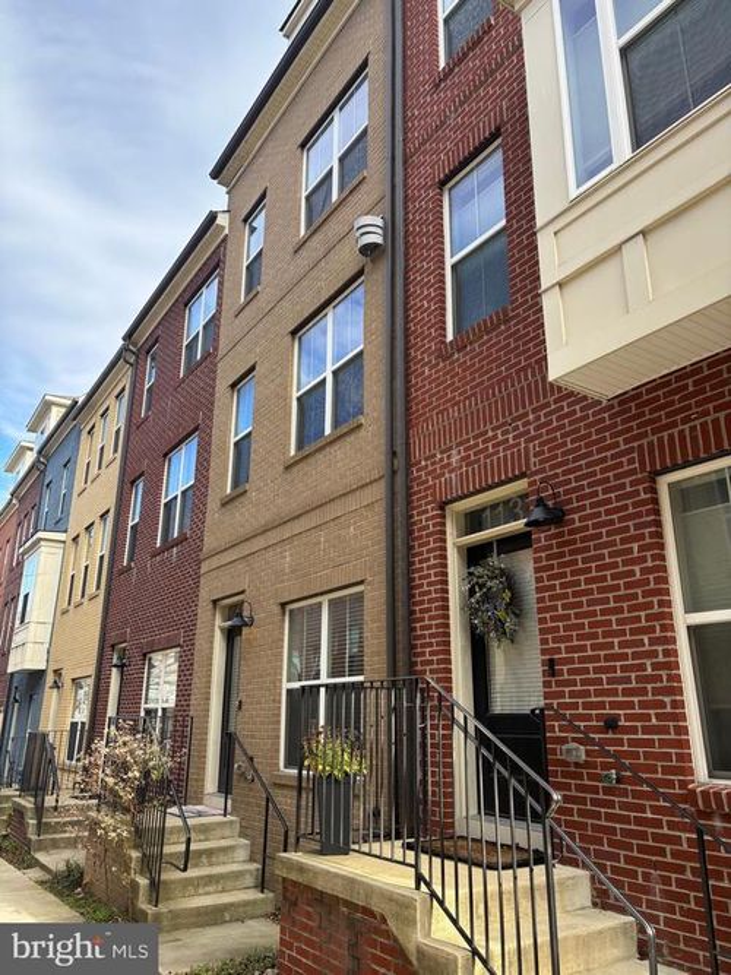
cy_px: 488
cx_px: 366
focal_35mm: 26
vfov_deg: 67.3
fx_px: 732
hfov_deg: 53.0
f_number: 1.6
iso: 50
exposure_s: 1/574
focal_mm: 5.96
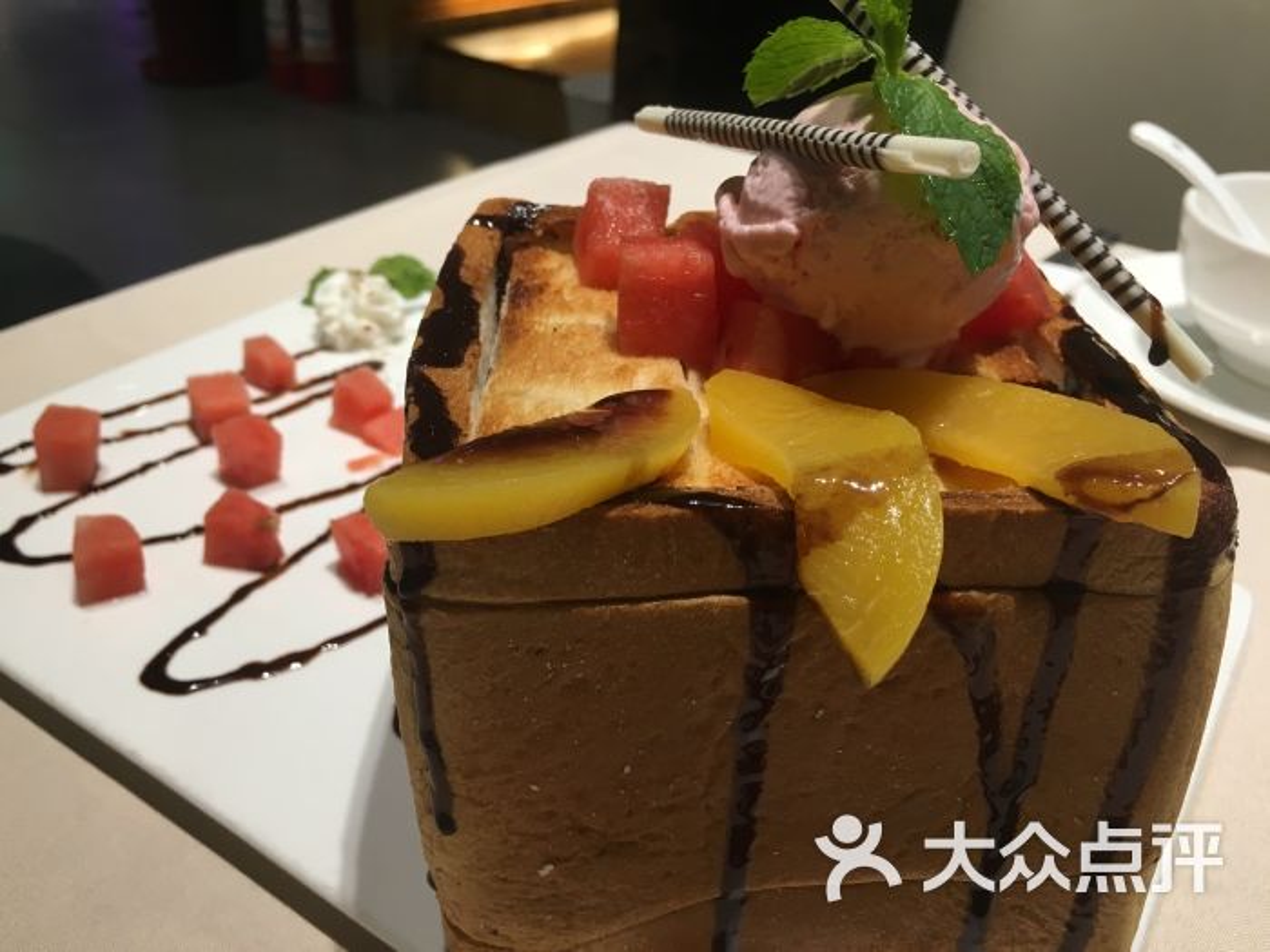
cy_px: 476
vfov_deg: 48.2
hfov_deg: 61.7
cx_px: 635
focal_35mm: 29
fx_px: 1064
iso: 50
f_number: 2.2
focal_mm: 4.15
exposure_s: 1/33
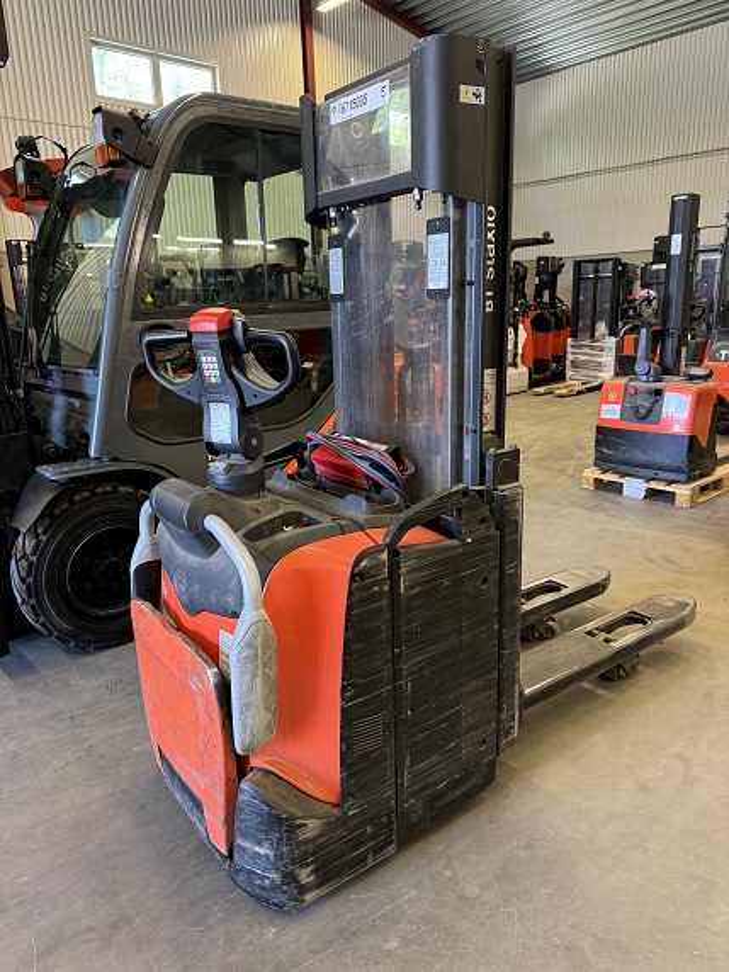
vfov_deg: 71.6
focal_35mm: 24
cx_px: 364
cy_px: 486
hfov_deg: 56.8
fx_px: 674
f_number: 1.78
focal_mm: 6.76
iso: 200
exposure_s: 1/50
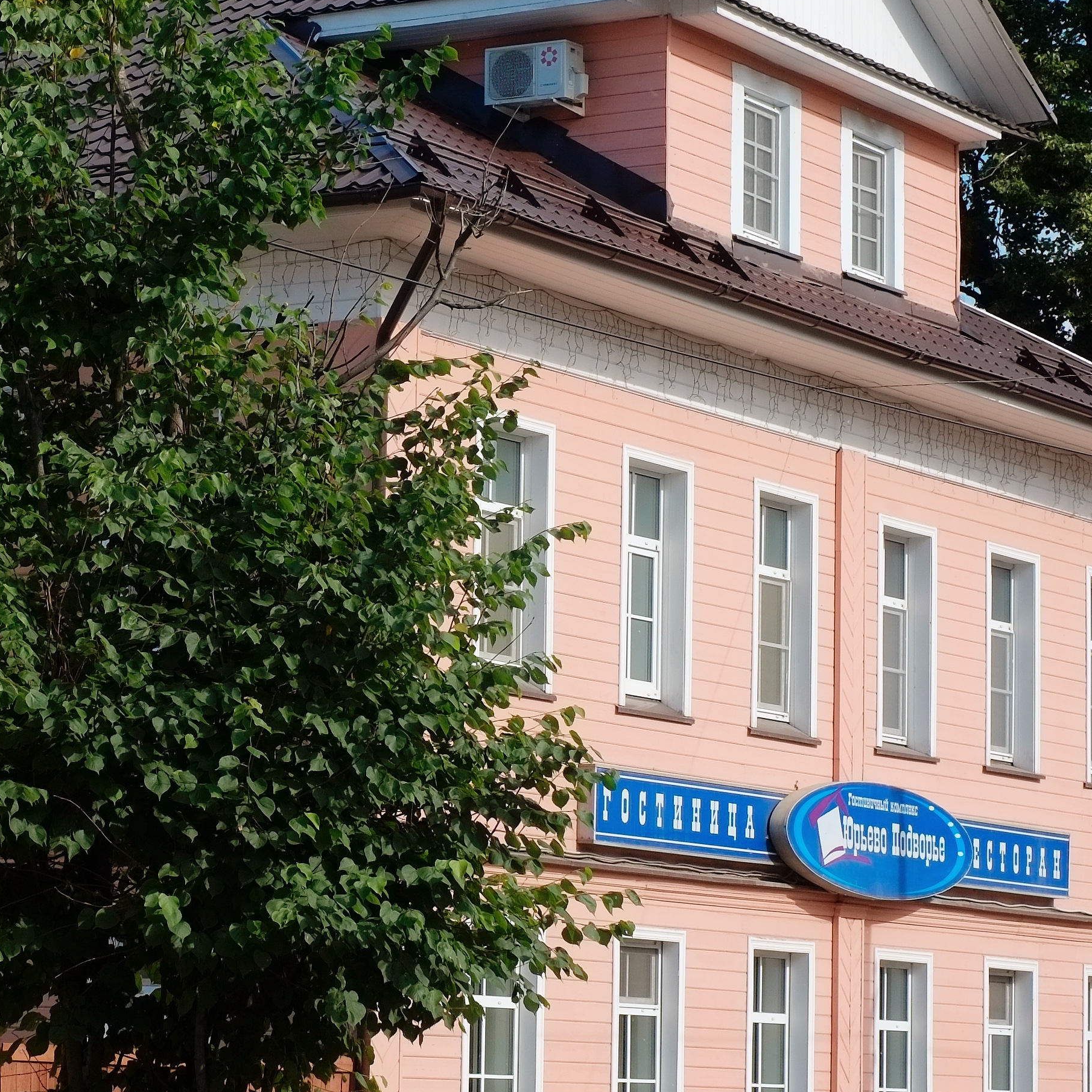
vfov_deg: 14.3
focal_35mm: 122
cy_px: 495
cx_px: 141
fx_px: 4354
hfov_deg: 14.2
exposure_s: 1/500
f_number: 6.4
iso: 200
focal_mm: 35
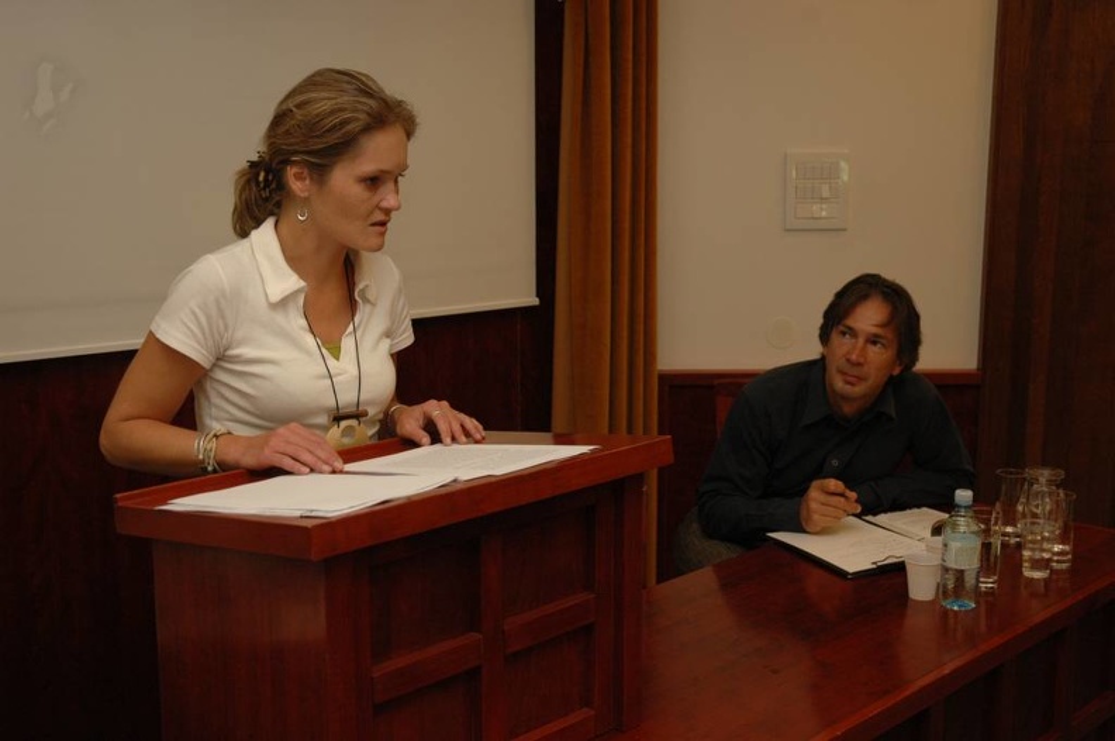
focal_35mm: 46
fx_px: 1438
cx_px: 558
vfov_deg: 28.9
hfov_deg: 42.4
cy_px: 370
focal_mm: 31
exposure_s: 1/60
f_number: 5
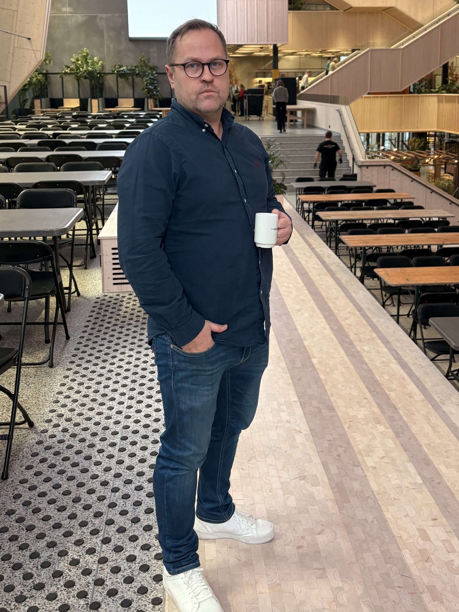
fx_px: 690
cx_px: 244
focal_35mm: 39
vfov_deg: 47.0
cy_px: 198
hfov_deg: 36.8
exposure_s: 1/60
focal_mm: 5.96
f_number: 1.6
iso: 125
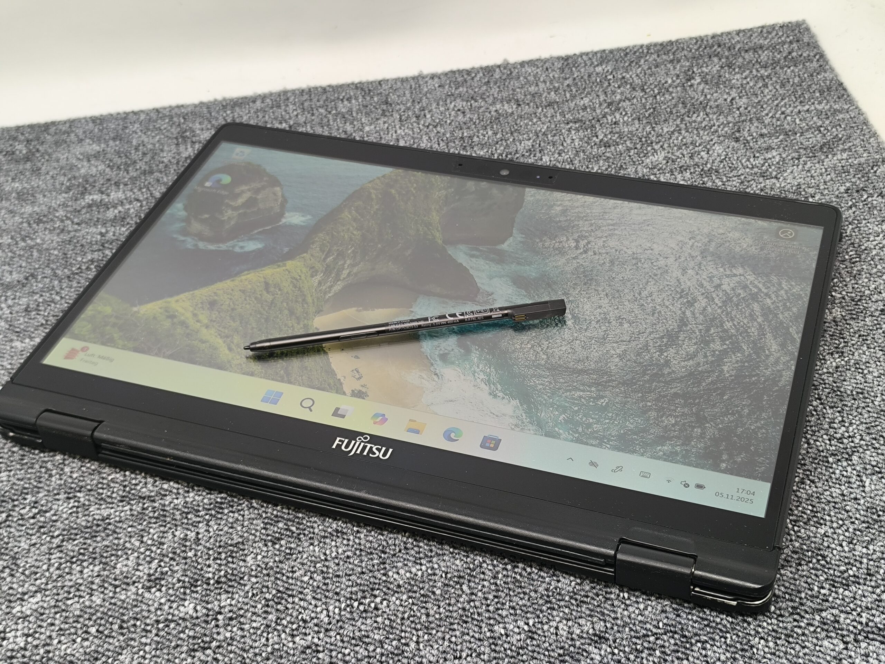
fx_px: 1176
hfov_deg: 41.2
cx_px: 442
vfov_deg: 31.5
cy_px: 332
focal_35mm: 46
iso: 200
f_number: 1.65
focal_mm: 6.14
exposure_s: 1/100
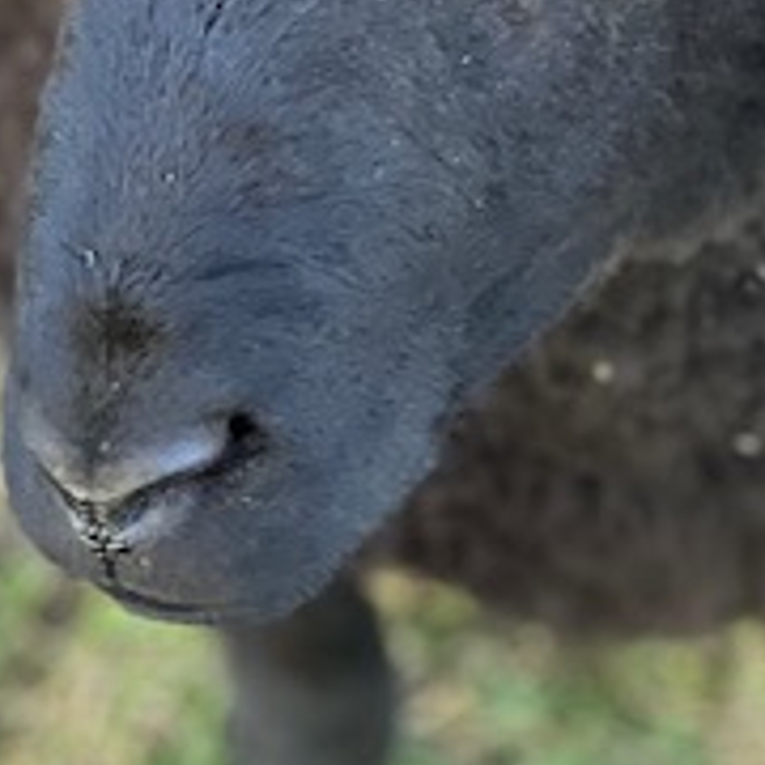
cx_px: 701
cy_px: 306
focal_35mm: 242
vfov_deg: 7.2
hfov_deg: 7.2
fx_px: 6051
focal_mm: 9
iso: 250
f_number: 2.8
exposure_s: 1/121
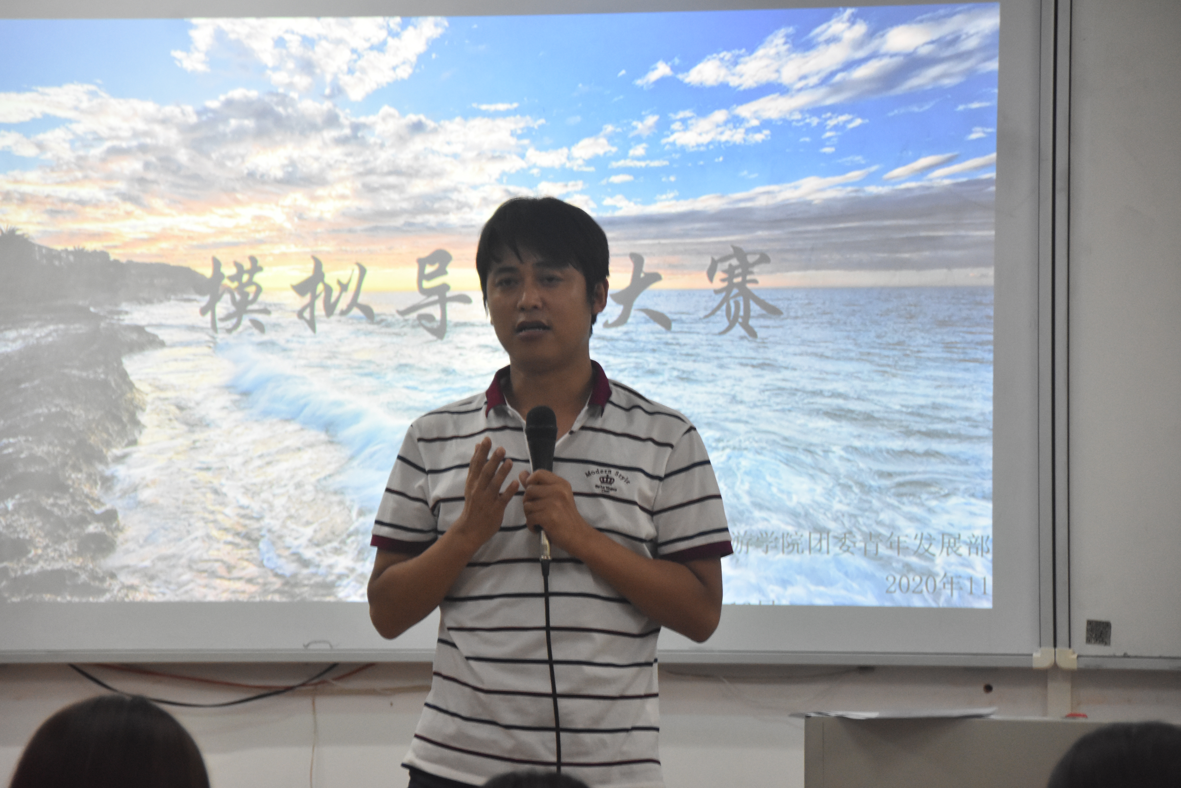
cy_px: 394
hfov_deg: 12.2
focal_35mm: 168
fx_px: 5512
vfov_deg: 8.2
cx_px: 590
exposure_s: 1/60
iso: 2800
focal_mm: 112
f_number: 5.6
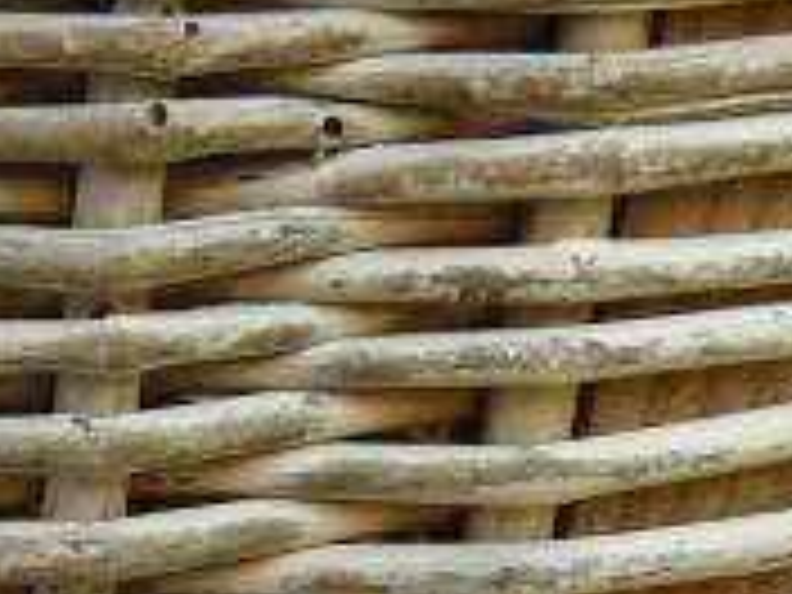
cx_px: -266
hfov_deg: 17.9
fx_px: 2334
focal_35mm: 102
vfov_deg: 13.4
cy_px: 986
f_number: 2.8
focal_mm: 4.6
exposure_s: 1/30
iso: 160
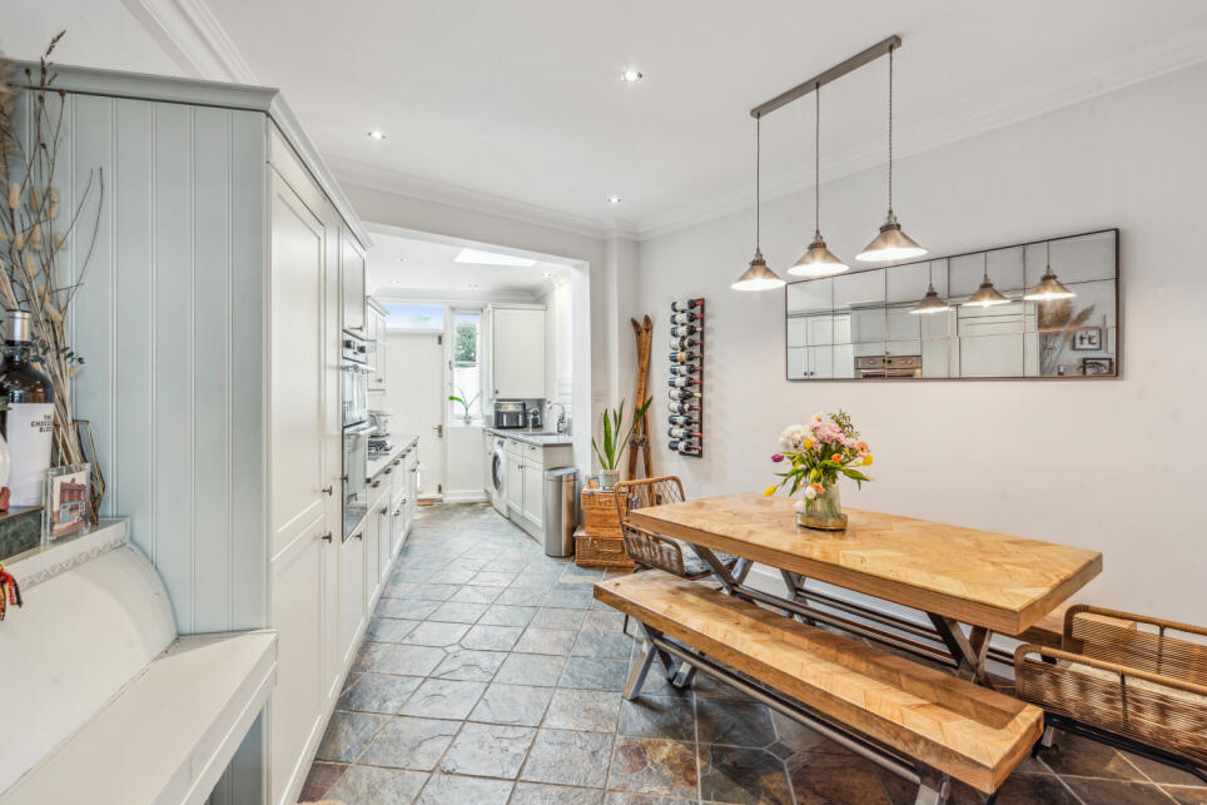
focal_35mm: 17
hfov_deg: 93.3
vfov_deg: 70.4
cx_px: 601
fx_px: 570
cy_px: 390
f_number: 11
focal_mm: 16
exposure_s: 1/6
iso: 400
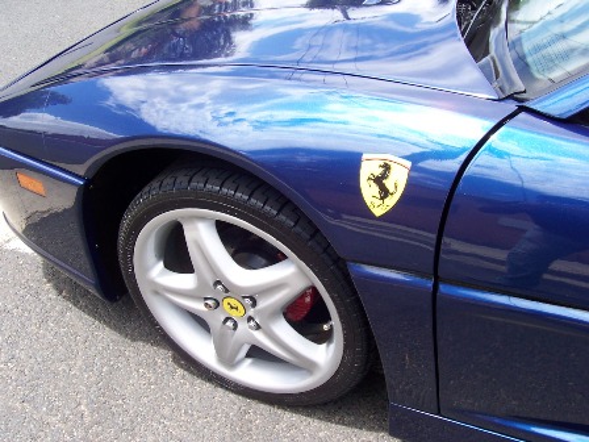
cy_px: 221
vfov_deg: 38.7
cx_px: 294
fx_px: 630
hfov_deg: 50.1
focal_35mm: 37
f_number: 5.6
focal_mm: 5.6
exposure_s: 1/180
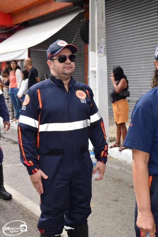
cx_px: 79
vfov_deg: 33.4
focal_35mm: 60
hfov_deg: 22.6
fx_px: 395
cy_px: 118
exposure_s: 1/160
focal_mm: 40
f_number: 6.3
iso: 100
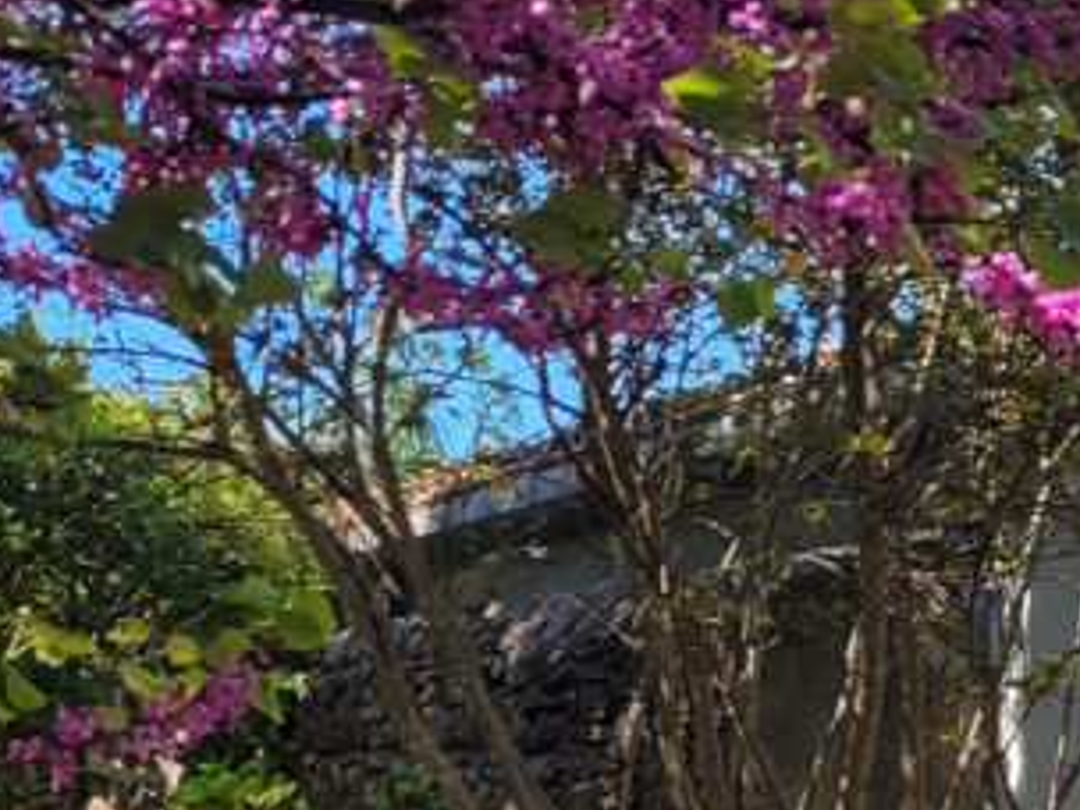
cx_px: 1885
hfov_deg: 16.7
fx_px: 3120
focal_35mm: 100
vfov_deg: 14.4
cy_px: 957
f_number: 1.8
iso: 40
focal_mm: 5.4
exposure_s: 1/1654
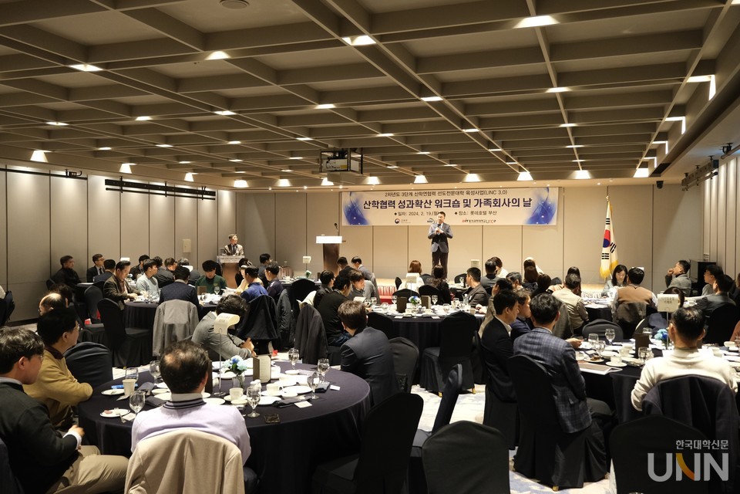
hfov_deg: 63.7
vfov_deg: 45.0
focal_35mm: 29
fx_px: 596
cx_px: 370
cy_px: 247
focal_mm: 19.2
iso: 1600
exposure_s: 1/27
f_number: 4
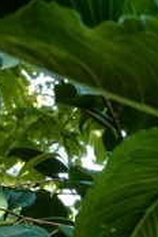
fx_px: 1086
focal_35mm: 165
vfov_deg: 9.8
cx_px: 458
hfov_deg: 7.4
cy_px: 685
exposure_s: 1/25
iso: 400
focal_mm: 28
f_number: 7.1
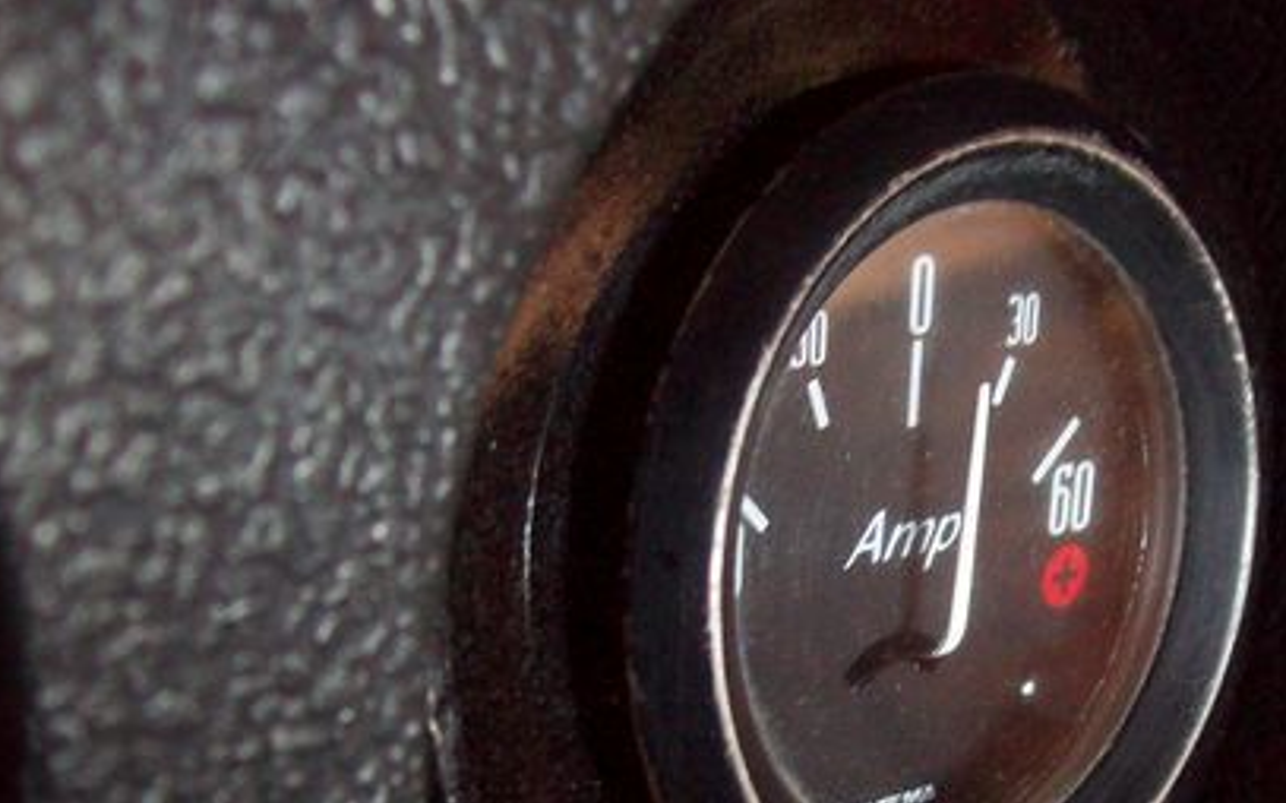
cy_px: 654
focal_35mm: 60
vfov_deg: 21.3
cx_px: 951
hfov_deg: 33.4
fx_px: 2102
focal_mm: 6
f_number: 2.7
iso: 200
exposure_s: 1/8
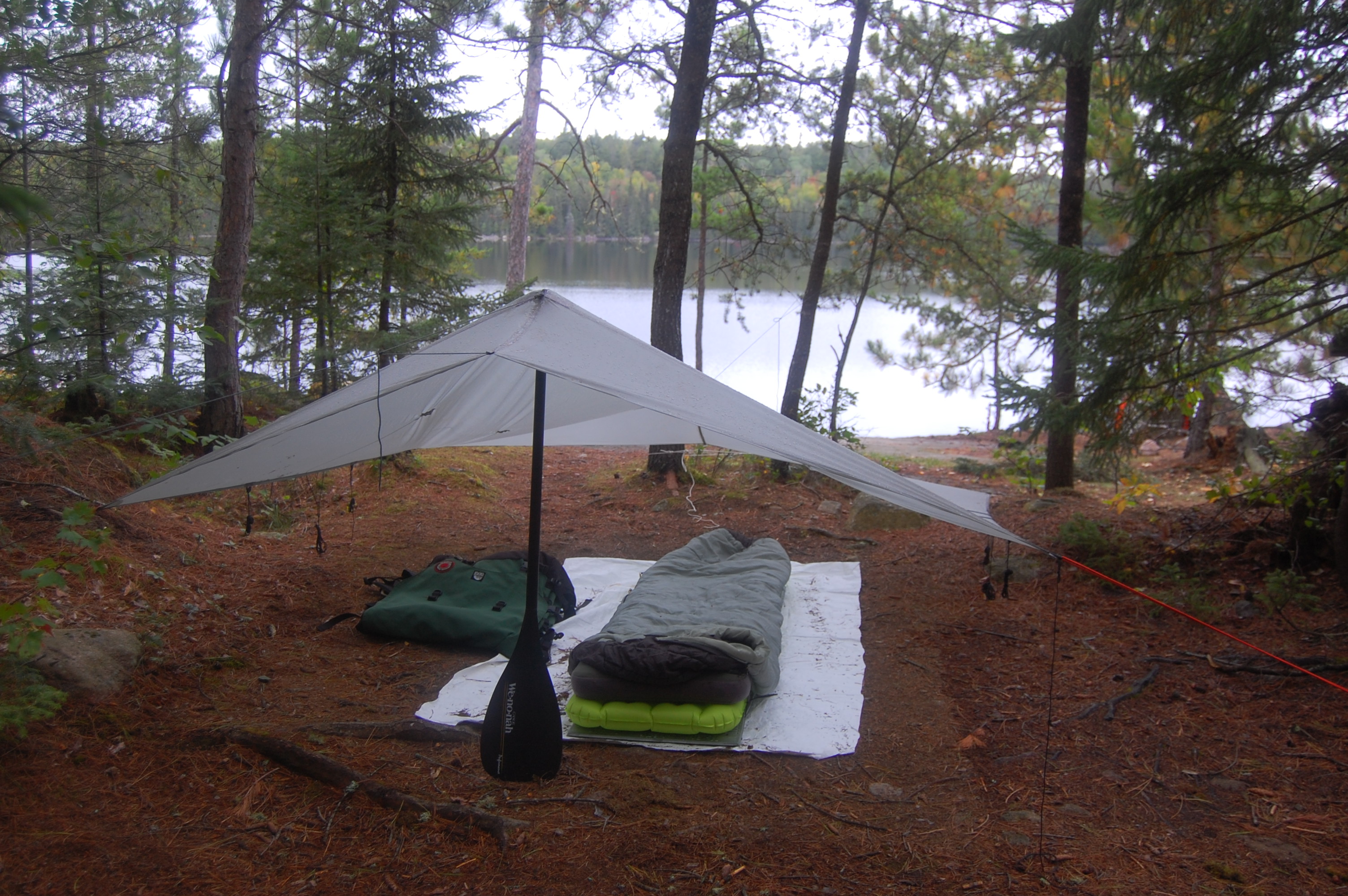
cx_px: 674
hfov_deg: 55.1
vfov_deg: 38.3
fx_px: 1291
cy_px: 448
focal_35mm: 34
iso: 200
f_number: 3.8
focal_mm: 23
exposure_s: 1/40
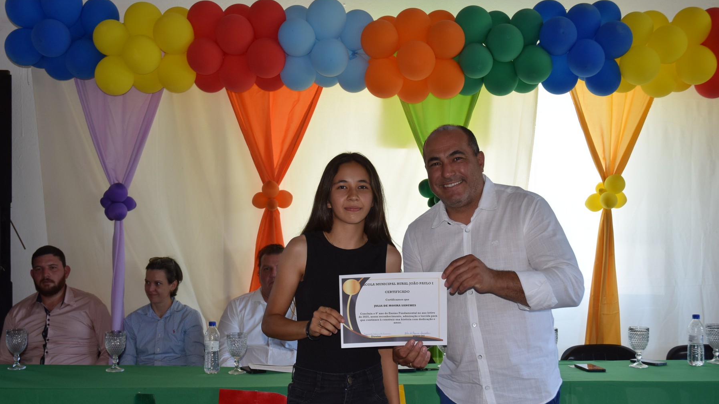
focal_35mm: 43
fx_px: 811
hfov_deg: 47.8
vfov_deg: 28.0
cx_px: 360
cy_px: 224
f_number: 5.6
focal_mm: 27
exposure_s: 1/125
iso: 640
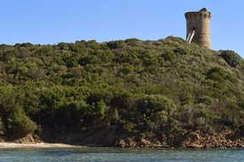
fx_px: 704
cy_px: 107
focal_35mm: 104
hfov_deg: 19.7
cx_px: 116
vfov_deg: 13.1
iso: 200
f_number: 9
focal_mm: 70
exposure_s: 1/320
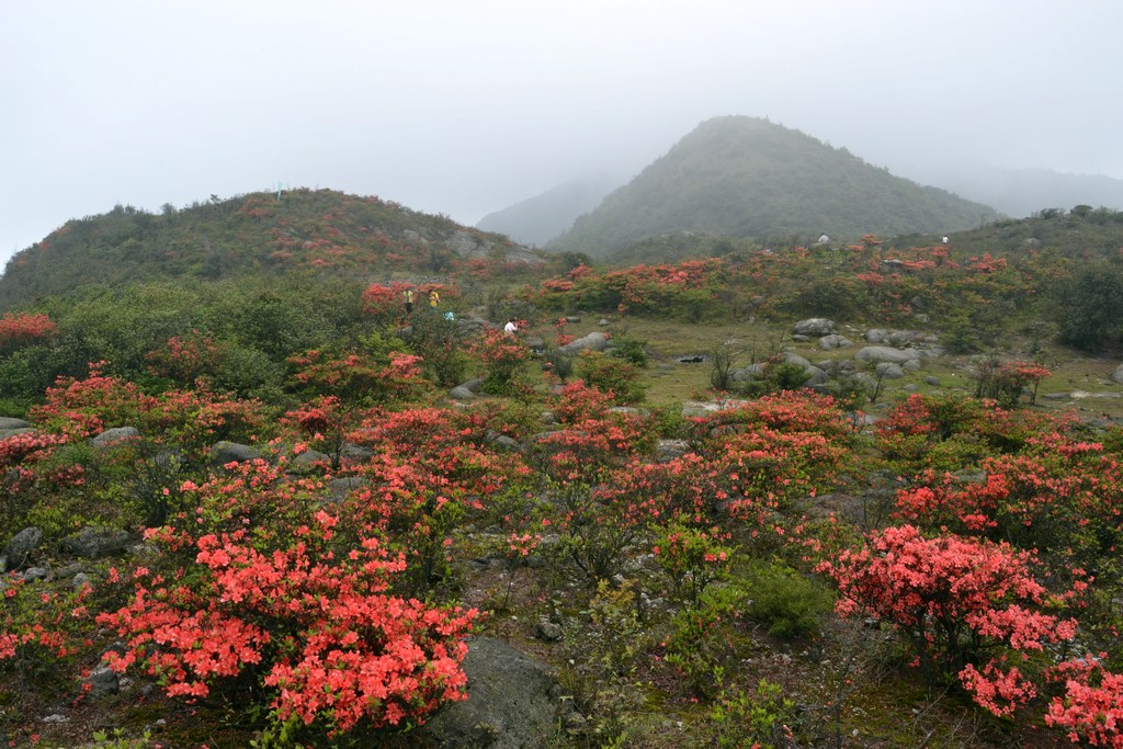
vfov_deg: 41.7
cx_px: 562
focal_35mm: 32
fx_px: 983
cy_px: 374
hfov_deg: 59.5
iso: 200
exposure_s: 1/50
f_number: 11
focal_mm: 21
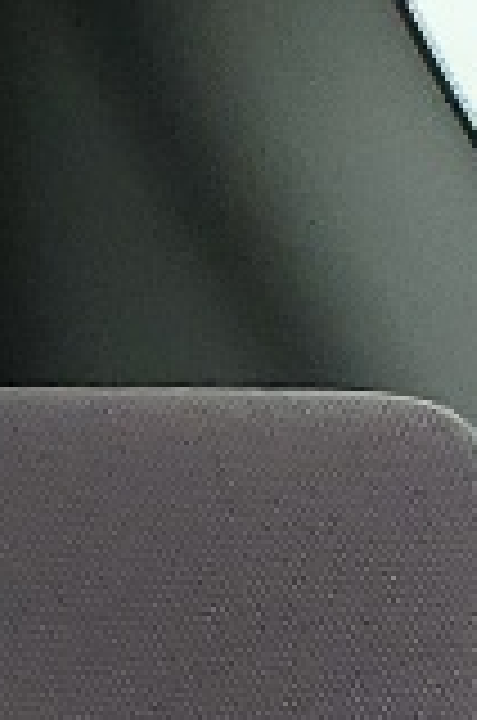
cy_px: 2079
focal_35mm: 271
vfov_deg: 6.9
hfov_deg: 4.2
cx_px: -2246
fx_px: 5409
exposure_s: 1/172
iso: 50
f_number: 1.5
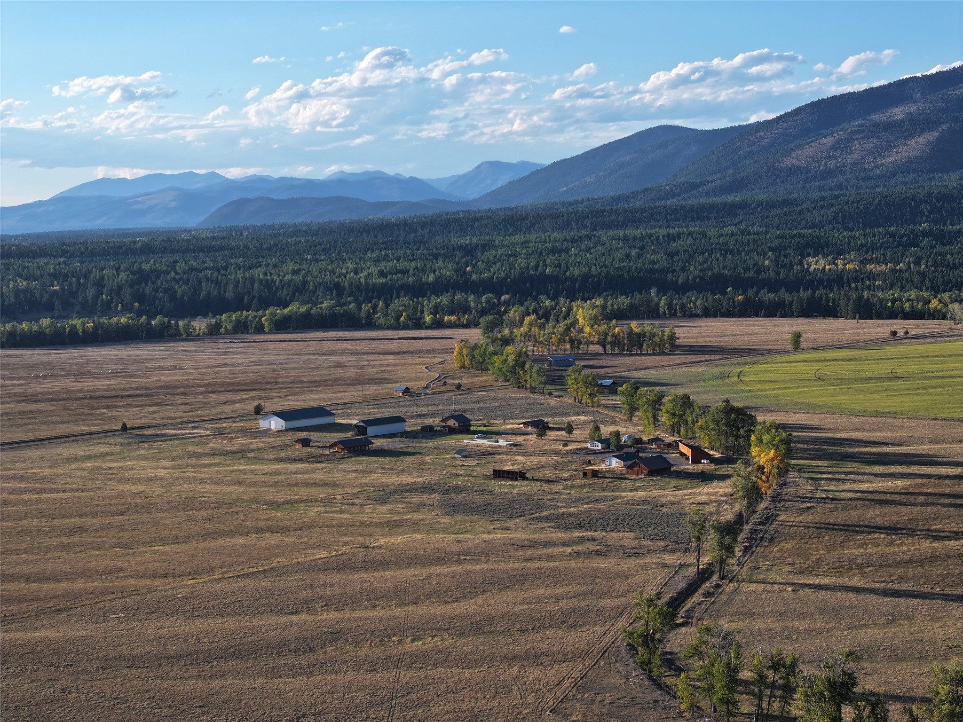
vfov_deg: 21.0
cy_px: 361
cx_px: 482
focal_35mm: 70
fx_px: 1947
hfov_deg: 27.8
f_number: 2.8
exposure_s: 1/1250
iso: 190
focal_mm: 19.35
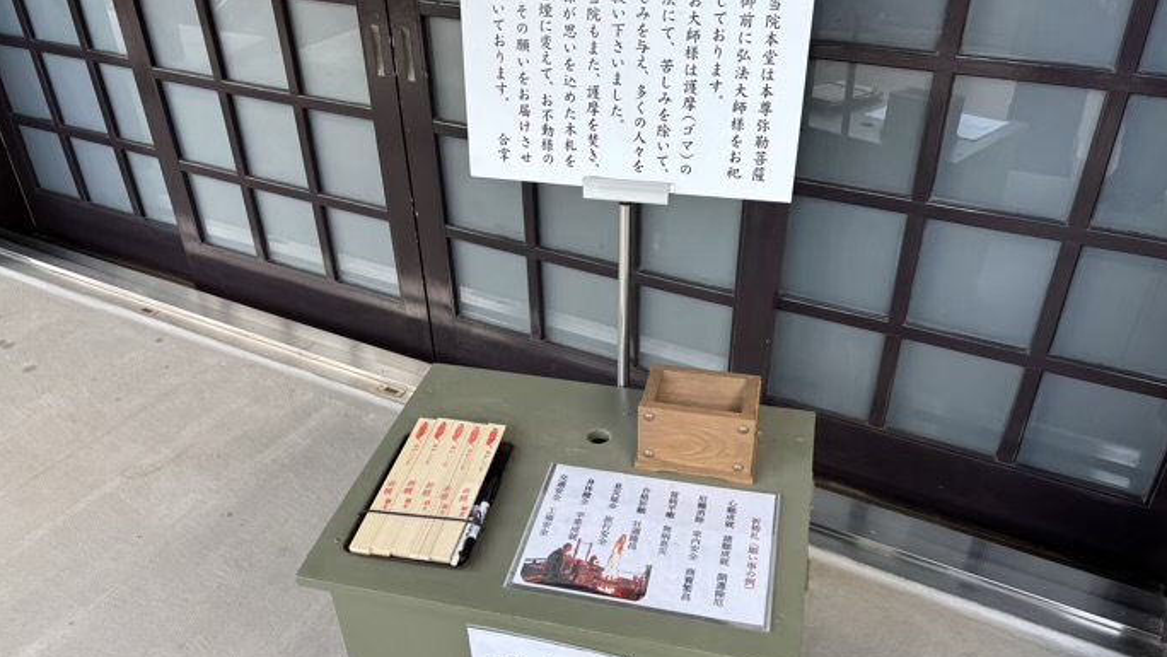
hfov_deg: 66.1
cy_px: 363
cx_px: 592
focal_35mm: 29
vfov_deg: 40.2
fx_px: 898
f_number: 1.6
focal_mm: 5.96
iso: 40
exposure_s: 1/121
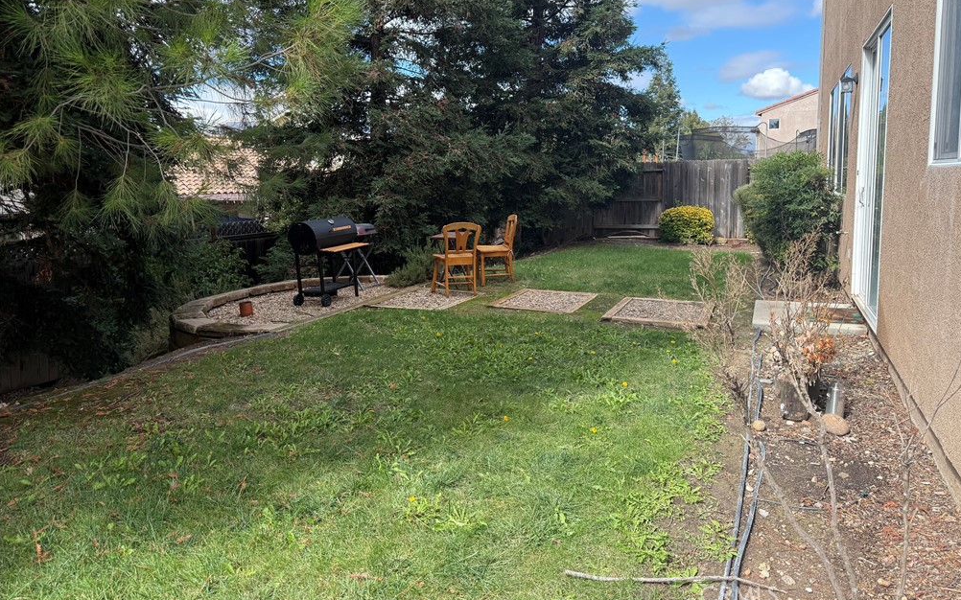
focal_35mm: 26
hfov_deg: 70.4
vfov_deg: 47.3
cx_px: 489
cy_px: 241
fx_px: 681
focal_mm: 6.76
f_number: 1.78
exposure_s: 1/1689
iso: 100
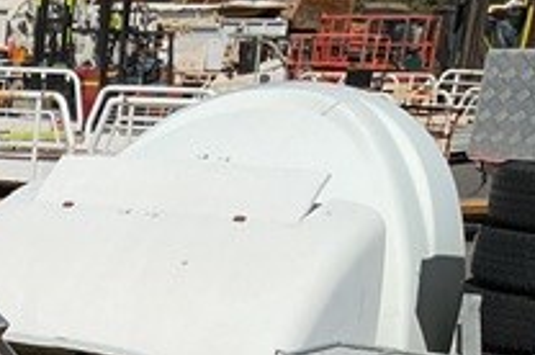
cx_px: -265
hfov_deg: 19.2
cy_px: 612
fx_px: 1380
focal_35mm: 93
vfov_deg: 13.4
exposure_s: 1/2538
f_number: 1.8
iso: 16
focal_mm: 3
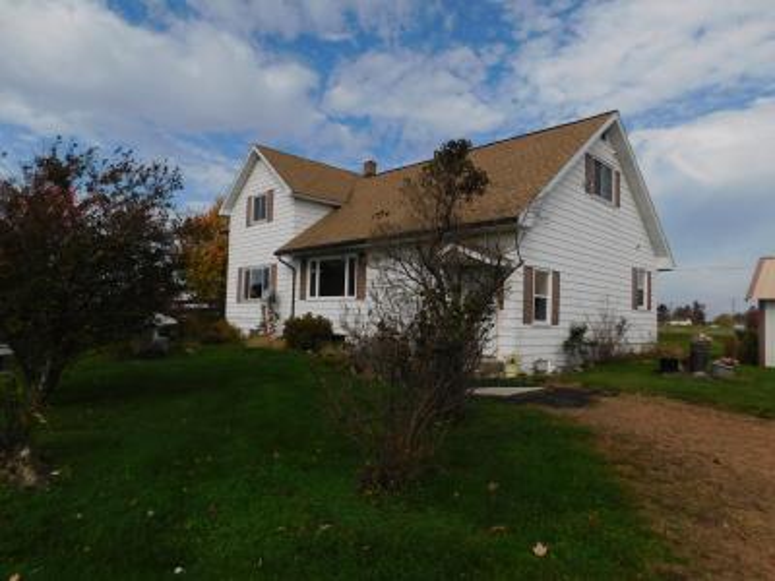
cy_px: 290
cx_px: 388
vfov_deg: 58.9
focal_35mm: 23
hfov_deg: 73.9
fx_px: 515
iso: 125
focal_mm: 4
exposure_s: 1/640
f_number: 6
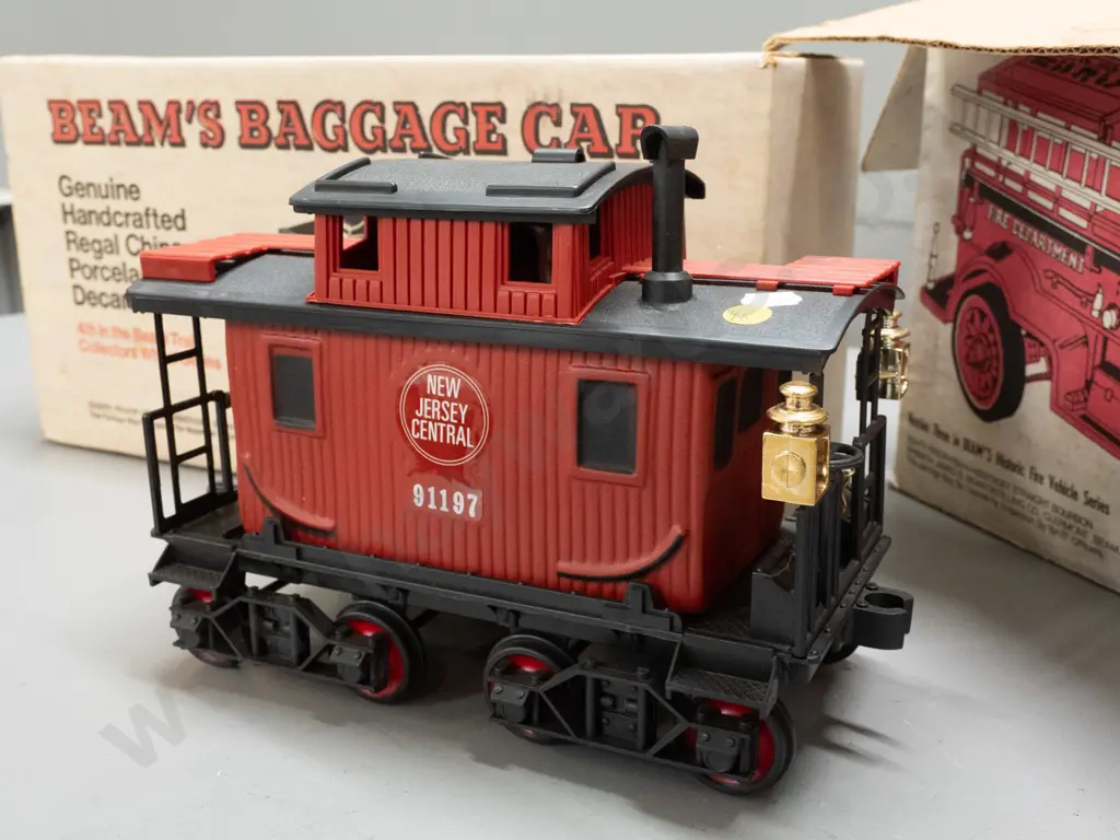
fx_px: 1100
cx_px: 560
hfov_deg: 54.0
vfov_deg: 41.8
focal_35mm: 34
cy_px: 420
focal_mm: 17
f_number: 5.6
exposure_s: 1/60
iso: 3200
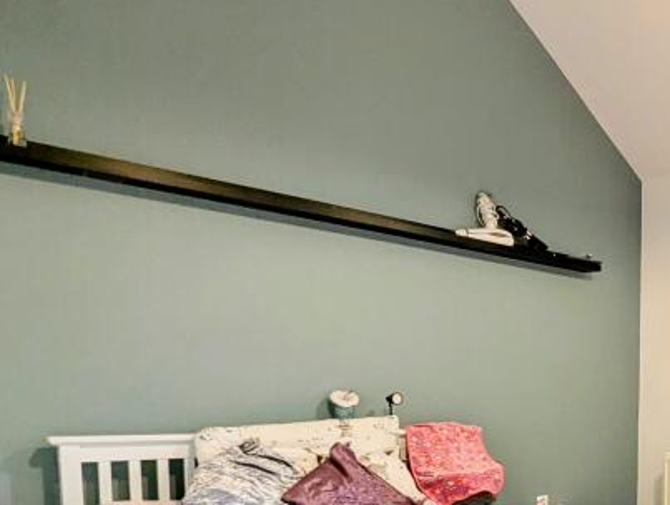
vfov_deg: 39.9
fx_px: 640
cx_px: 625
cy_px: 456
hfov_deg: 48.3
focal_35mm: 33
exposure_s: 1/50
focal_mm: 1.95
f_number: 2.2
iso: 47
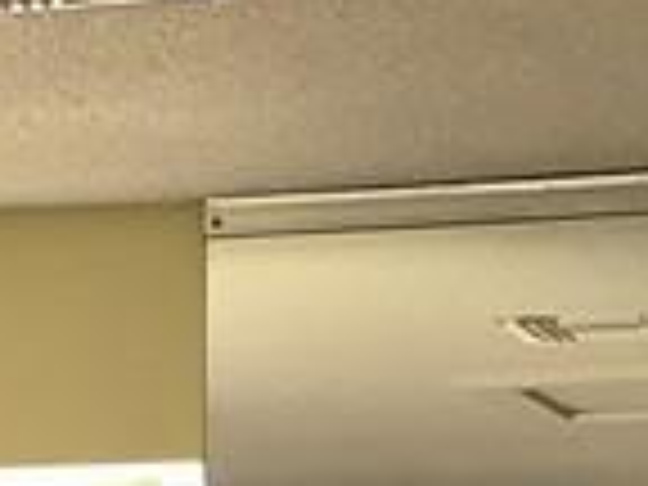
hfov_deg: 8.9
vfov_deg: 6.4
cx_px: 90
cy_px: 1170
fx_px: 4137
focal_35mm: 221
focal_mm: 3.3
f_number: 2.4
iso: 100
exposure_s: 1/60
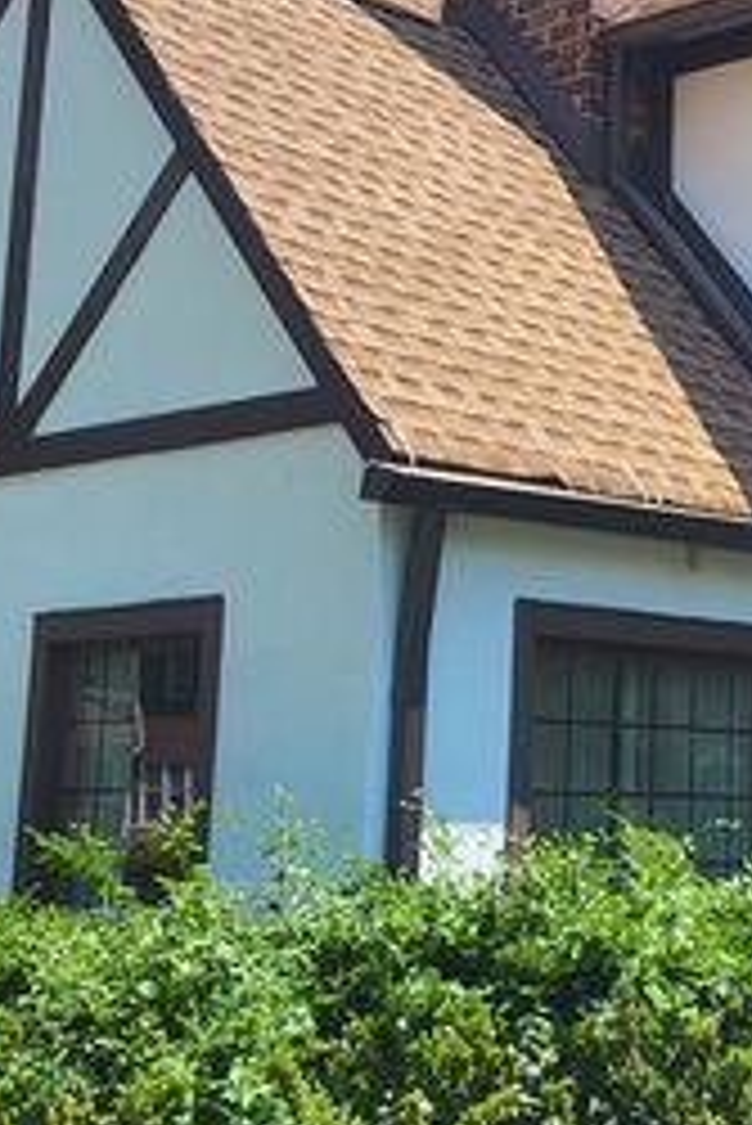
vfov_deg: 27.8
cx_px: 770
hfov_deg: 18.4
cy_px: 340
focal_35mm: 72
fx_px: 2253
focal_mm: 5.4
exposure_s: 1/1686
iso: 40
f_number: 1.8
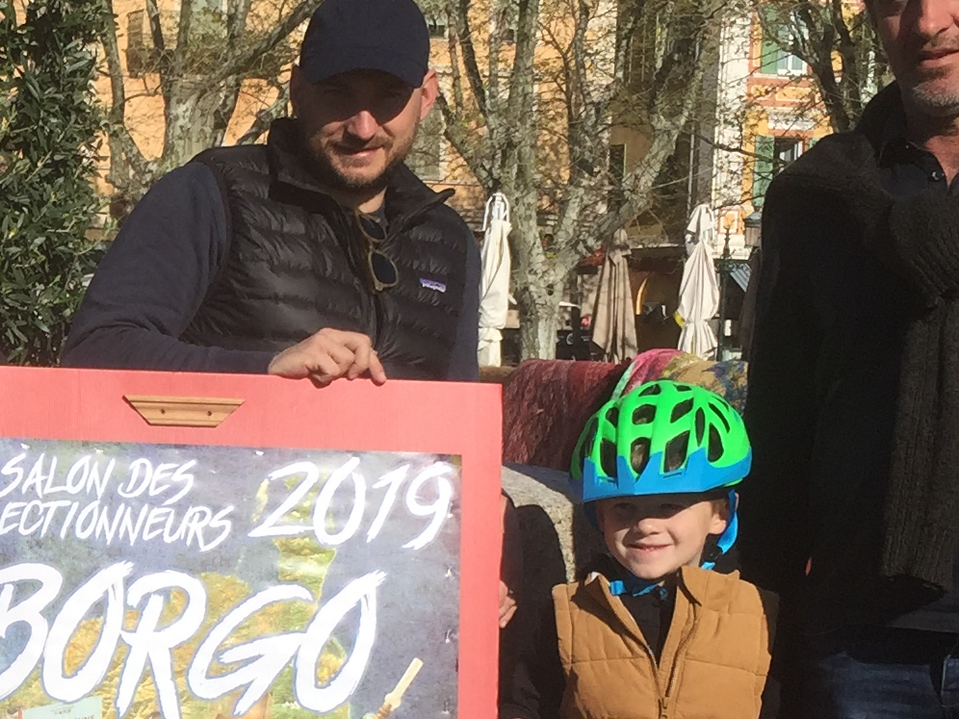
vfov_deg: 15.5
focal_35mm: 95
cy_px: 586
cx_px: -191
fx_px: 2632
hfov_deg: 19.5
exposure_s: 1/2639
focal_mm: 4.15
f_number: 2.2
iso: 32
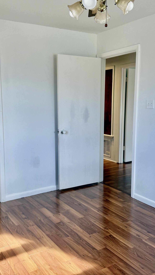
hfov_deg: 33.7
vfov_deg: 56.6
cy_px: 137
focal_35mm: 35
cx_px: 71
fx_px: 256
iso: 64
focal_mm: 6.76
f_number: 1.78
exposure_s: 1/121
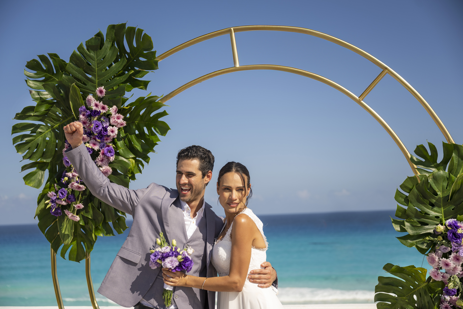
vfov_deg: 29.2
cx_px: 232
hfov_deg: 42.7
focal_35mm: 46
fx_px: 592
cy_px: 154
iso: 125
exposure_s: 1/2500
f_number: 2.8
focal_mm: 46
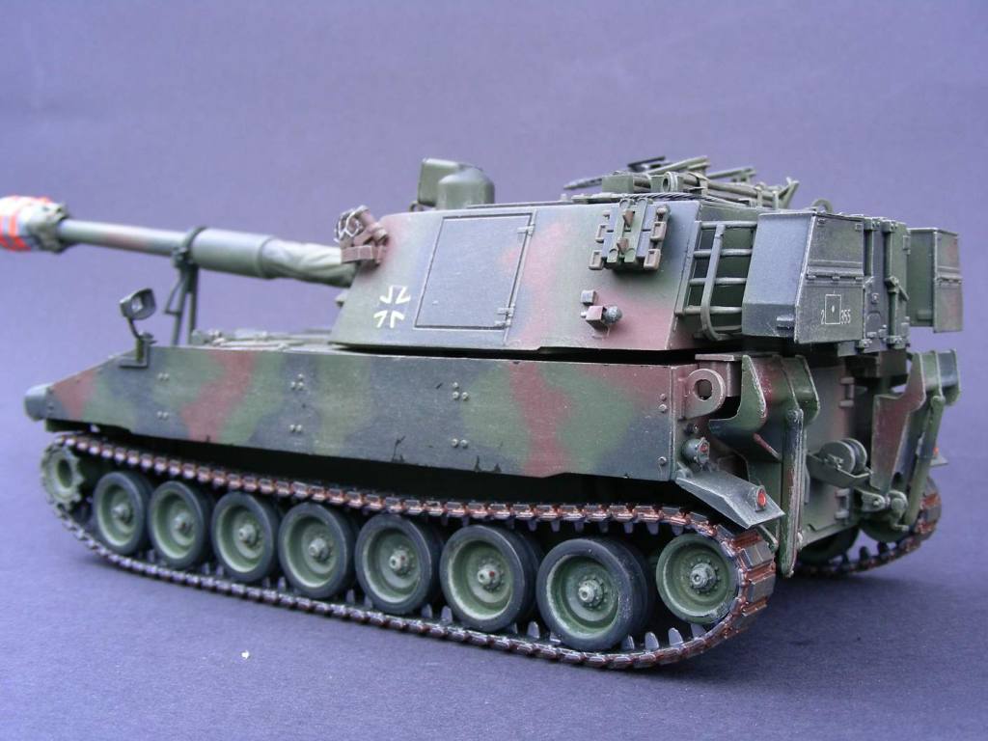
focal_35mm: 44
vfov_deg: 32.9
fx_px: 1256
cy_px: 370
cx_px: 494
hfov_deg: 42.9
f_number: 3.5
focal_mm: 7.4
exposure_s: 1/6.3
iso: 50
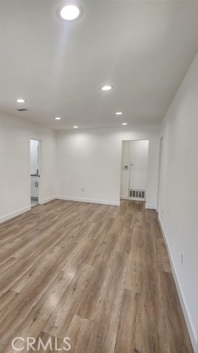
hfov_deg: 55.6
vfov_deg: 89.6
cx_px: 50
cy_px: 177
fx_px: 177
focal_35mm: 19
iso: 50
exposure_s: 1/60
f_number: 2.2
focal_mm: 2.2
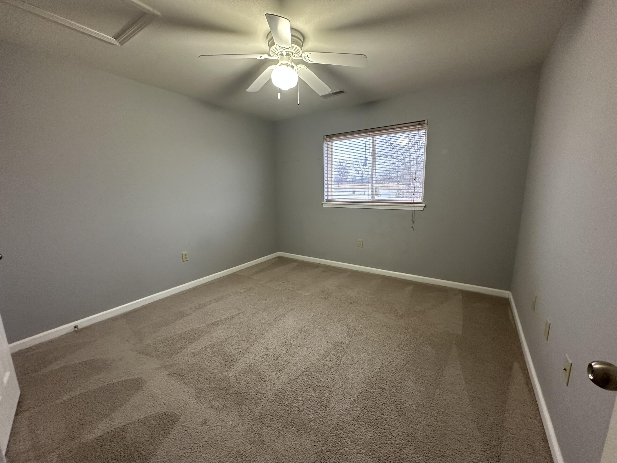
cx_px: 308
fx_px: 250
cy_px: 232
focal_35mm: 14
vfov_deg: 85.7
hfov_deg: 102.1
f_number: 2.2
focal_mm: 2.22
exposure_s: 1/60
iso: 250
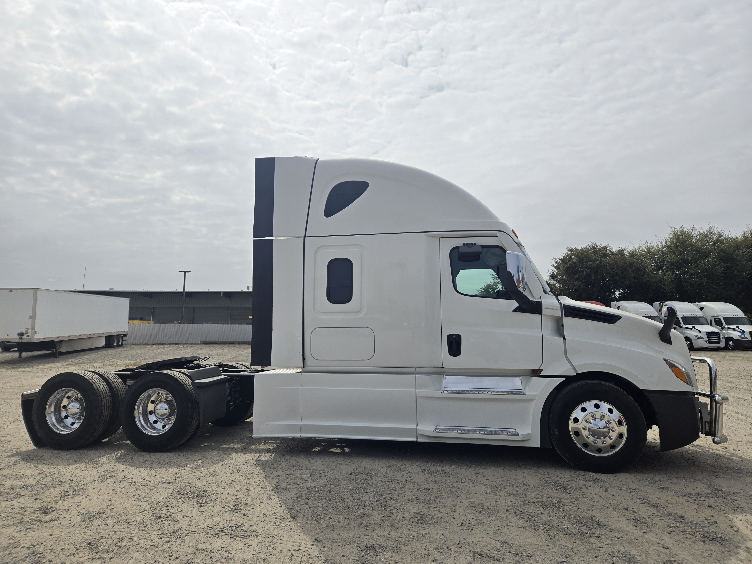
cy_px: 282
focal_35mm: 23
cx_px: 376
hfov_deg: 73.9
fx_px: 500
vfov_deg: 58.9
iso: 25
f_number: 1.8
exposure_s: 1/4769
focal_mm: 5.4
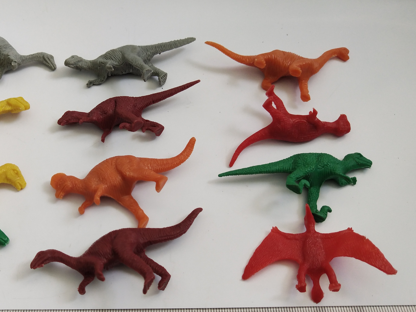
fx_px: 529
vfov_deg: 32.7
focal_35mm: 44
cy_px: 194
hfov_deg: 42.2
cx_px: 127
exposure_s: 1/100
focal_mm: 3.95
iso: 168
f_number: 1.8
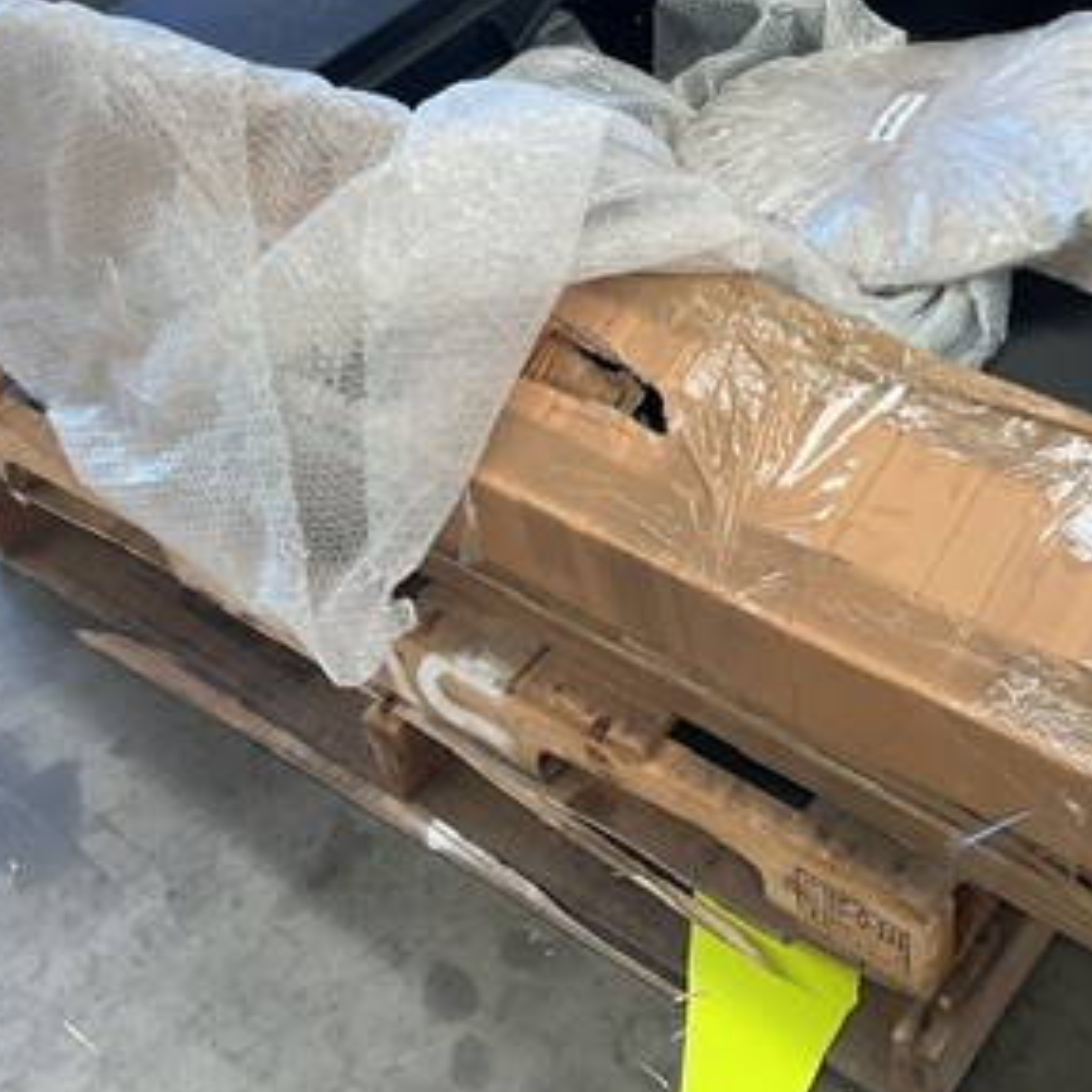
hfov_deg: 29.8
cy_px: 288
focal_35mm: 57
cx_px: 732
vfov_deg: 29.6
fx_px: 2034
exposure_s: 1/100
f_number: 1.8
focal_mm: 3
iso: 50
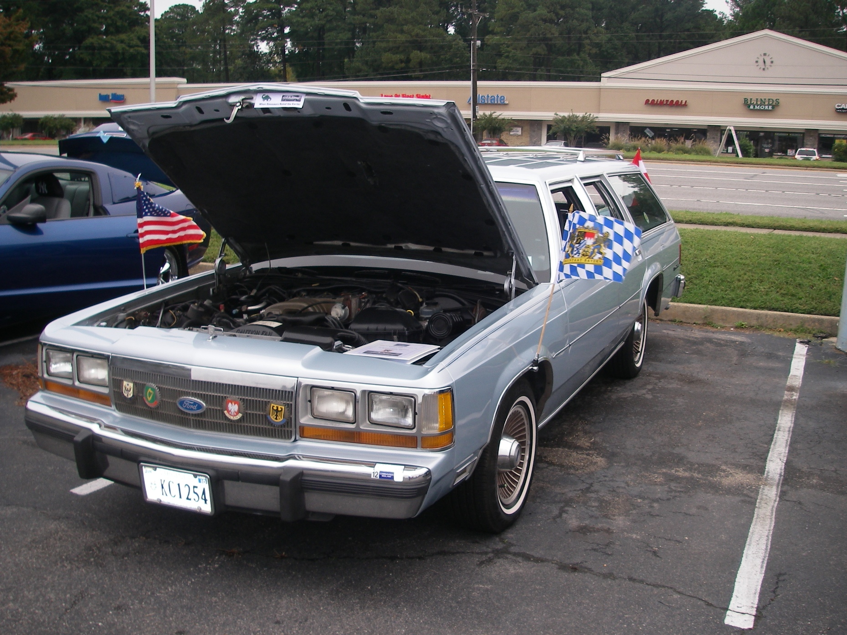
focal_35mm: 38
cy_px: 318
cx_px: 424
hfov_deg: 49.0
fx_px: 930
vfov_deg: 37.7
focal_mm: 6.3
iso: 64
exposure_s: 1/125
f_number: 3.3
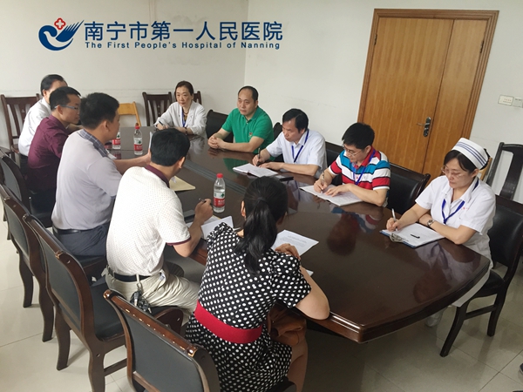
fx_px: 438
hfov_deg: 61.7
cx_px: 262
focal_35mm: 29
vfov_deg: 48.2
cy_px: 196
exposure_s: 1/33
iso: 64
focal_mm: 4.15
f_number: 2.2
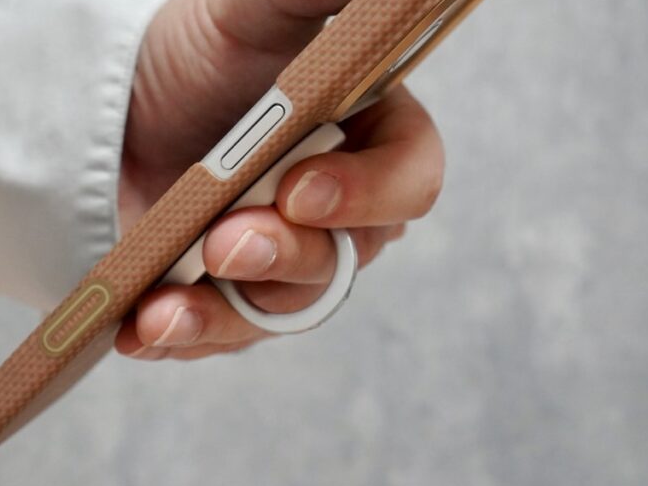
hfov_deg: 24.4
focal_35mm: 80
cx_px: 222
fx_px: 1493
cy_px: 174
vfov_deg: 18.5
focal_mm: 35
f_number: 5.6
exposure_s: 1/60
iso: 2500
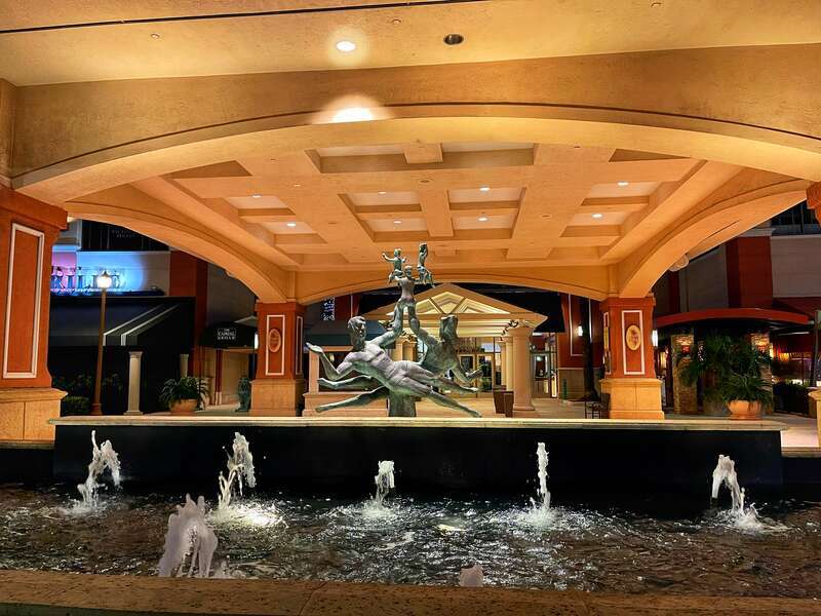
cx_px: 410
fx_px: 617
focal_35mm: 26
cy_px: 308
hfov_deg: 67.3
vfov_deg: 53.1
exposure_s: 1/60
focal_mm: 5.1
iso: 320
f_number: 1.6
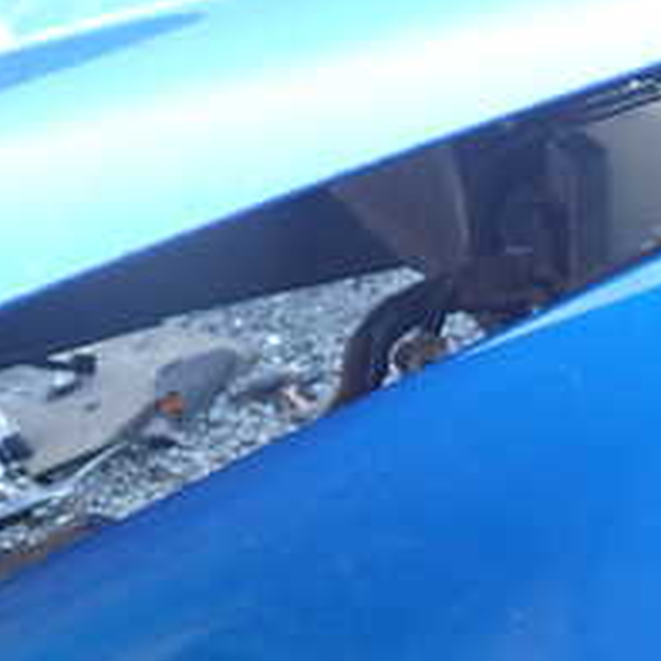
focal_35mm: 81
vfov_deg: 20.8
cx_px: 735
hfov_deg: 20.4
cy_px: 637
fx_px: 1750
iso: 200
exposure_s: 1/50
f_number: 2.3
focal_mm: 5.4
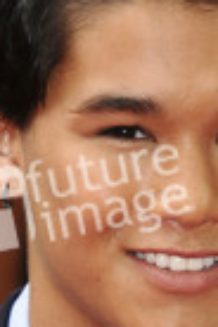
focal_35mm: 400
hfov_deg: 3.4
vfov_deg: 5.1
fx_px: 3633
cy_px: 320
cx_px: 136
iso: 400
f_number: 5
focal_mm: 92
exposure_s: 1/160
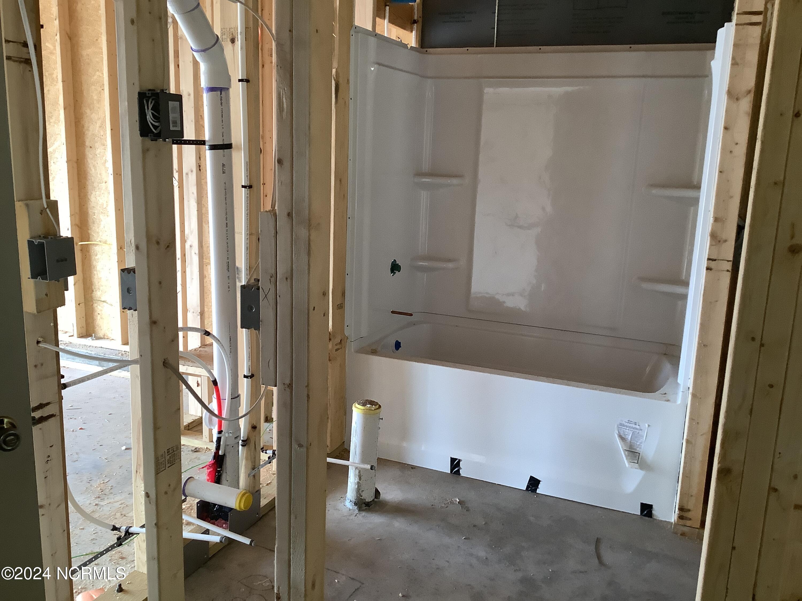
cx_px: 401
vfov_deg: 45.4
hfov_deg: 58.4
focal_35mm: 31
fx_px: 718
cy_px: 300
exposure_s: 1/60
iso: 200
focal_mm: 3.3
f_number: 2.4
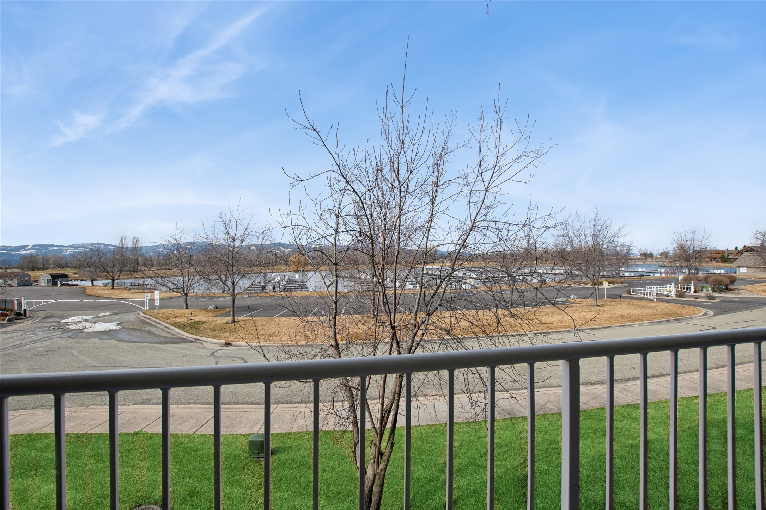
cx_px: 383
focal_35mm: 15
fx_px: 319
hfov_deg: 100.4
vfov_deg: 77.3
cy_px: 255
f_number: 6.3
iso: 100
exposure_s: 1/1000
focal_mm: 10
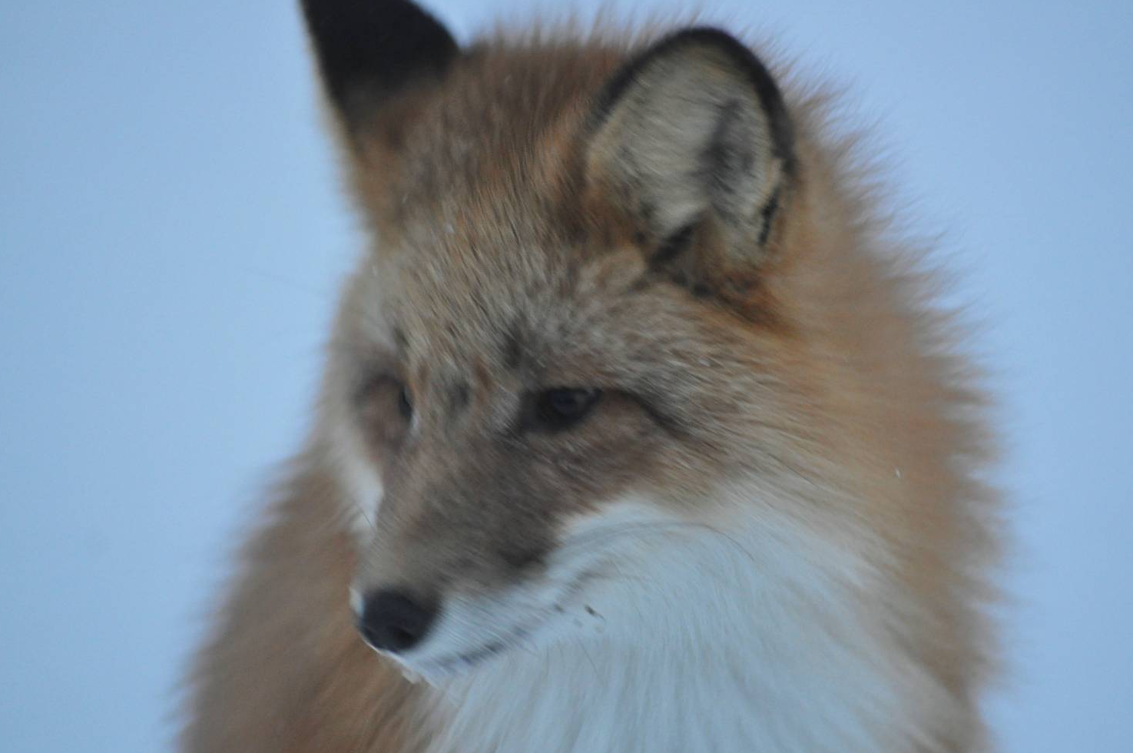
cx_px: 603
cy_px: 382
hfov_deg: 5.8
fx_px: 11254
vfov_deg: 3.8
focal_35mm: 358
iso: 1600
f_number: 5
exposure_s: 1/100
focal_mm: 220
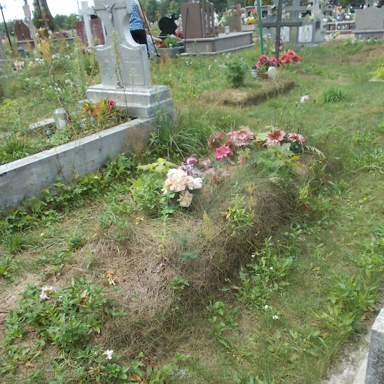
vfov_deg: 52.5
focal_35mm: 31
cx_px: 206
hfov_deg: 52.5
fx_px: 389
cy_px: 191
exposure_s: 1/400
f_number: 3.2
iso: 80
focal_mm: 4.6
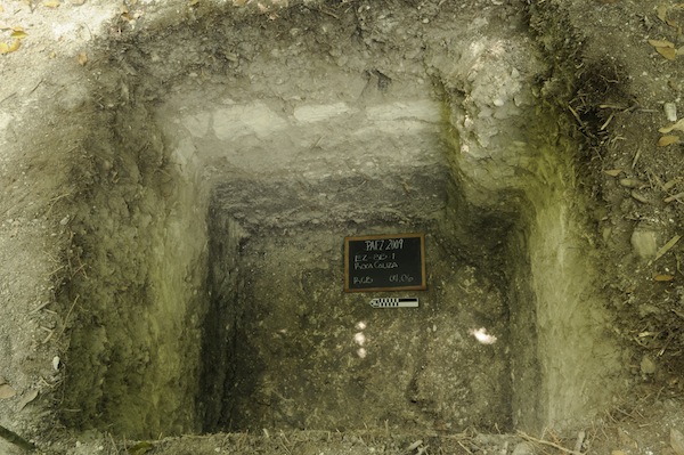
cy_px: 228
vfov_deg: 43.5
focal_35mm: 30
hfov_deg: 62.0
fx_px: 570
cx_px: 342
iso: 200
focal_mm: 20
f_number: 22
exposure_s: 1
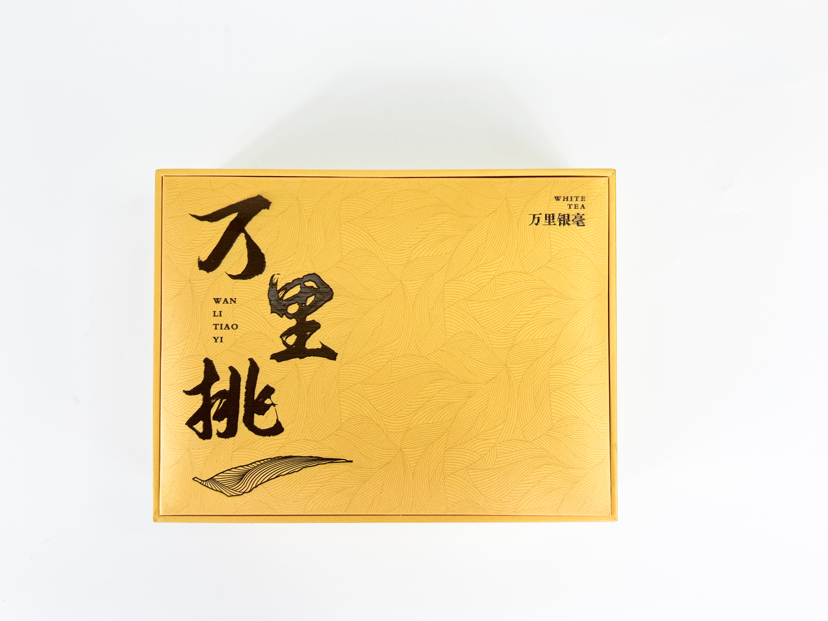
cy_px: 318
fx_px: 646
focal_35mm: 27
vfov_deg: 51.3
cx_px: 416
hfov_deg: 65.3
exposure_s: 1/122
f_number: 1.5
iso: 32
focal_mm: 5.7
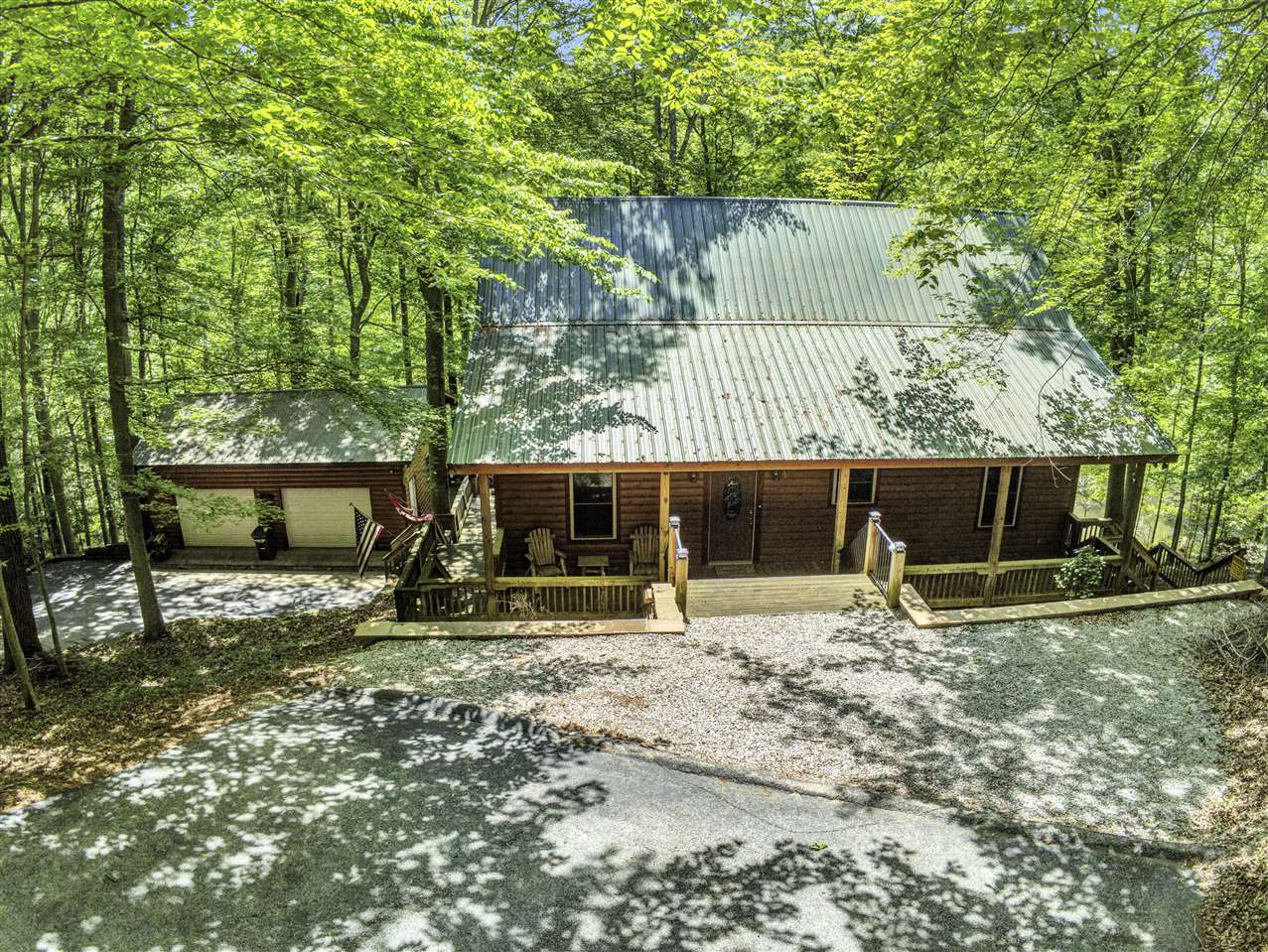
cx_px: 634
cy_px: 476
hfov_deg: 73.9
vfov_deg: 58.9
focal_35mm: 23
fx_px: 843
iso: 115
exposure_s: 1/950
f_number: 2.4
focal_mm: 4
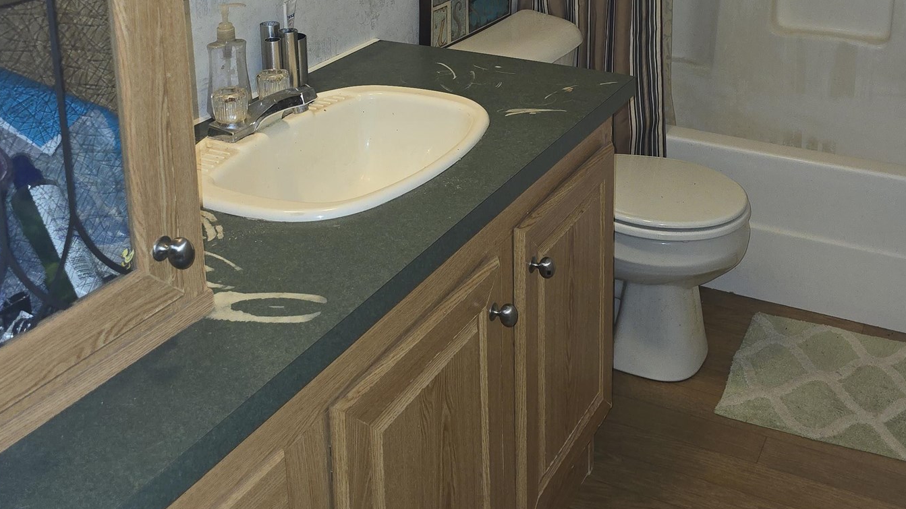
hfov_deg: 47.1
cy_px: -12
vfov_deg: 26.1
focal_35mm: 43
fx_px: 1033
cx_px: 542
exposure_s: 1/24
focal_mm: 6.3
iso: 125
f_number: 1.7
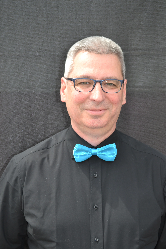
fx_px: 394
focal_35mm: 57
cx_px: 83
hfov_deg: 23.8
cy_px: 124
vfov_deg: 35.1
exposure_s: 1/125
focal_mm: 38
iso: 100
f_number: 5
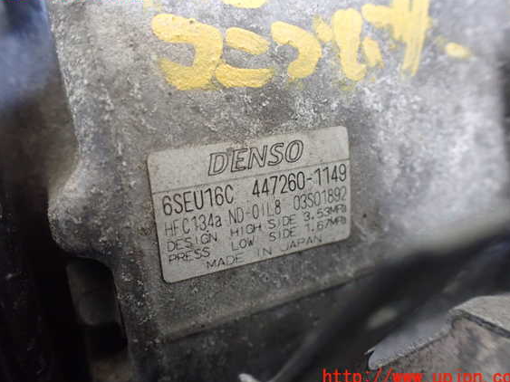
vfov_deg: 44.1
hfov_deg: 56.8
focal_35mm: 32
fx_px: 471
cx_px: 255
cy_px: 186
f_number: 2.3
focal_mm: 5.4
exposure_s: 1/50
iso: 800
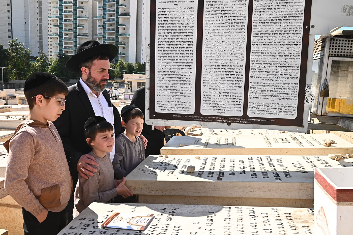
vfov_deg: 42.3
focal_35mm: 31
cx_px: 176
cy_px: 118
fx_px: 304
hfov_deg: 60.3
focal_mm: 31
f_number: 9
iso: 250
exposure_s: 1/320
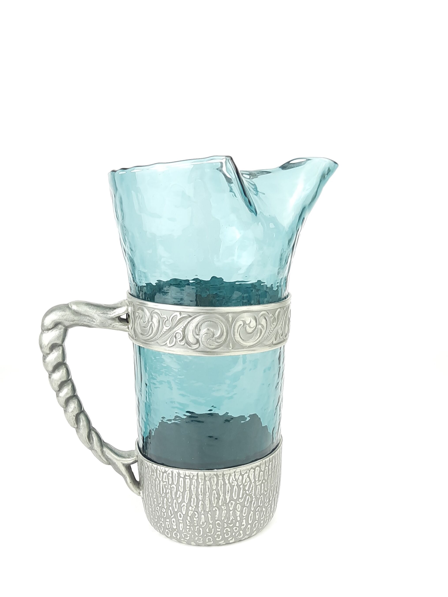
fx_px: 586
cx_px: 201
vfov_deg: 53.8
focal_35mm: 34
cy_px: 330
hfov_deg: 41.8
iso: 50
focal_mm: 4.6
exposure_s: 1/50
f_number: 2
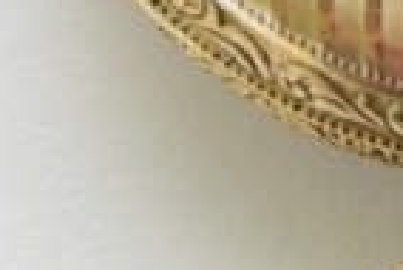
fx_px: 6516
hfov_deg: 3.5
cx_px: 551
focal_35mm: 582
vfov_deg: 2.4
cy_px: -249
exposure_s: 1/60
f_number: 5.6
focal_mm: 55
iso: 800
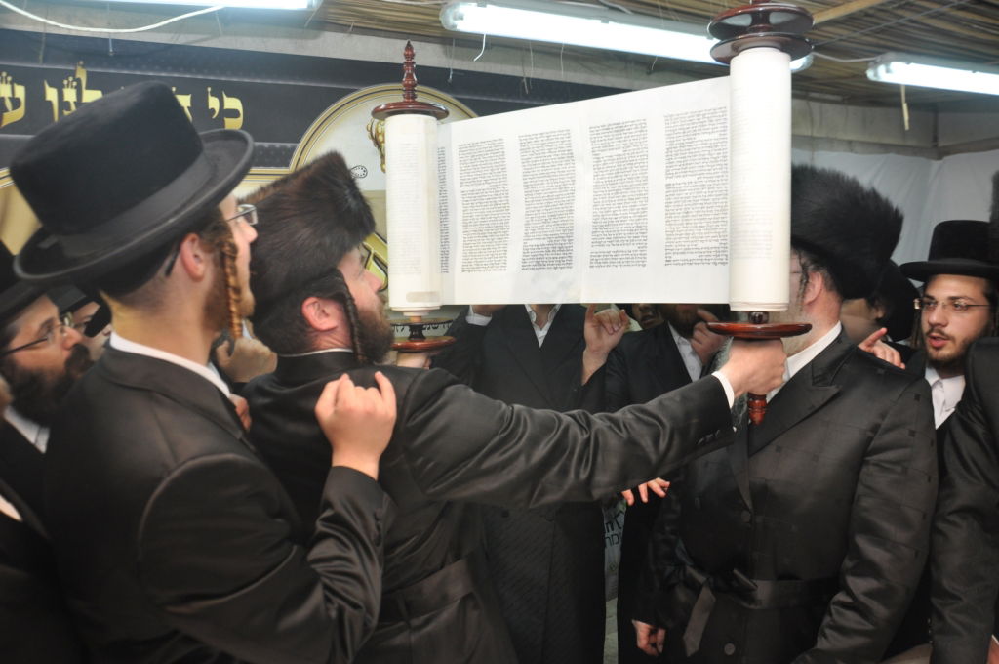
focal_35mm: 27
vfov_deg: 47.8
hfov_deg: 67.4
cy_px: 332
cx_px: 500
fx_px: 748
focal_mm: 18
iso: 400
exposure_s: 1/80
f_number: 5.6
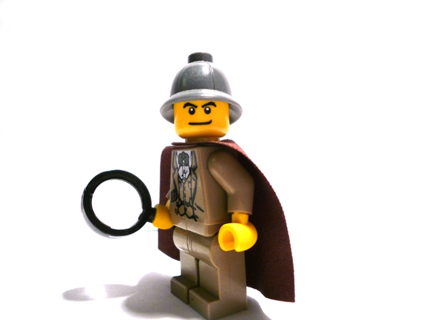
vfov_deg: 49.7
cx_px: 214
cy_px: 160
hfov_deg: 63.4
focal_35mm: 28
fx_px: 345
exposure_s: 1/40
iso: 100
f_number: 2.8
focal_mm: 4.6
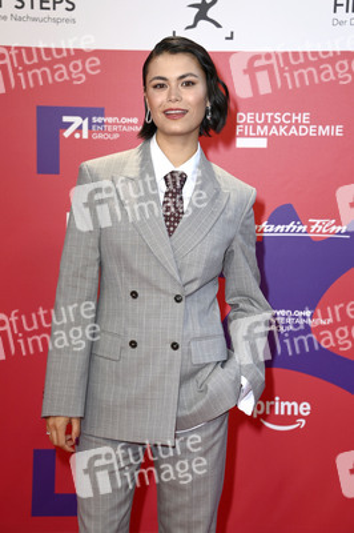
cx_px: 177
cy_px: 266
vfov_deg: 23.9
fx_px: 1256
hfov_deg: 16.0
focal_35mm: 85
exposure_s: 1/250
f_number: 6.3
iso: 640
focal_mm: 85
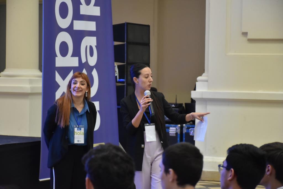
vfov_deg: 10.8
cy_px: 94
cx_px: 142
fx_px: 1002
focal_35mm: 128
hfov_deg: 16.1
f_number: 5.3
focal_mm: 85
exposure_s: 1/40
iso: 1600
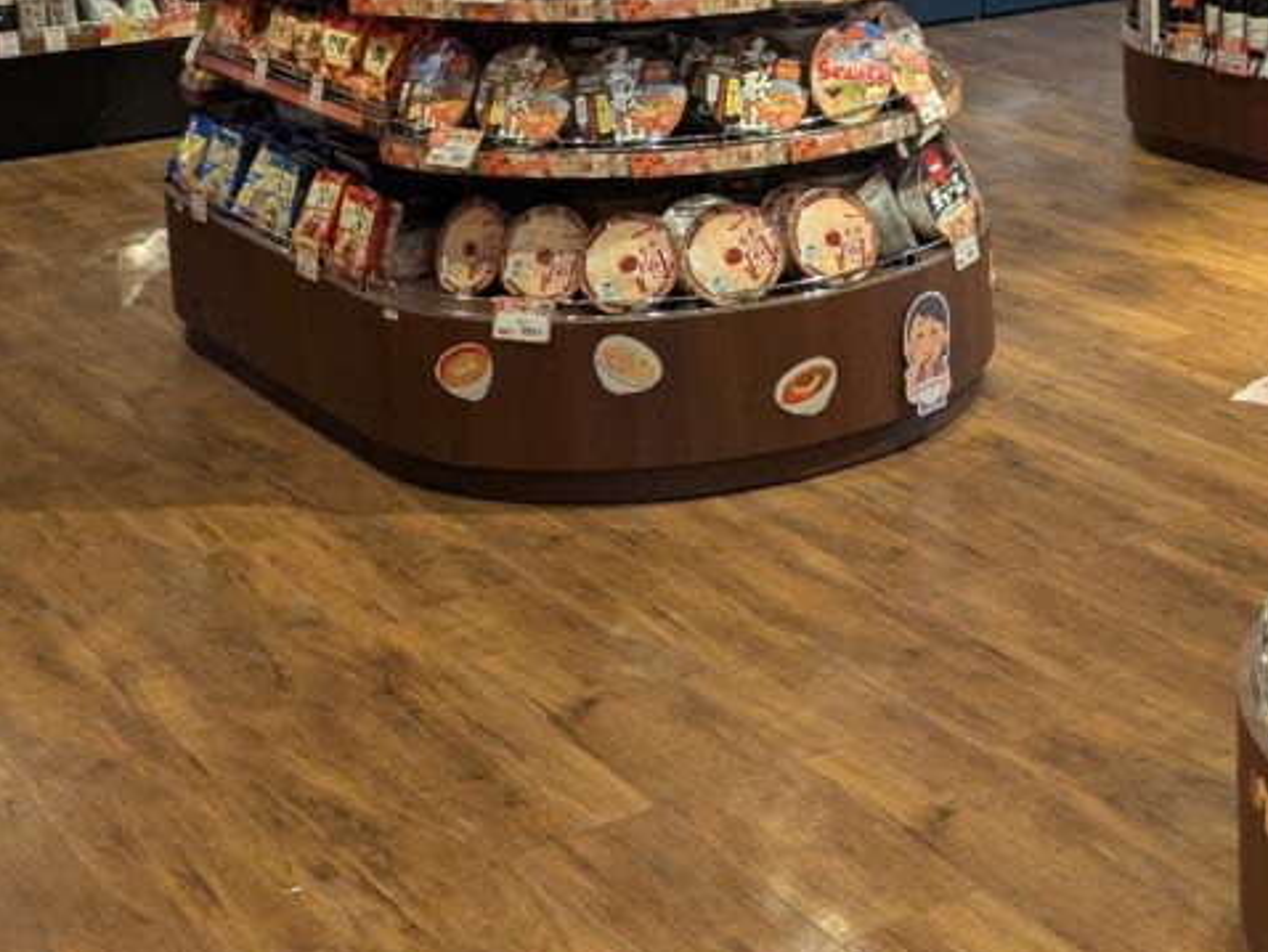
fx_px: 2455
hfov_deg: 26.6
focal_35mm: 67
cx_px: 1395
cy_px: -4
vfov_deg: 21.2
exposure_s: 1/60
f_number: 1.89
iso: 199
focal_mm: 5.43
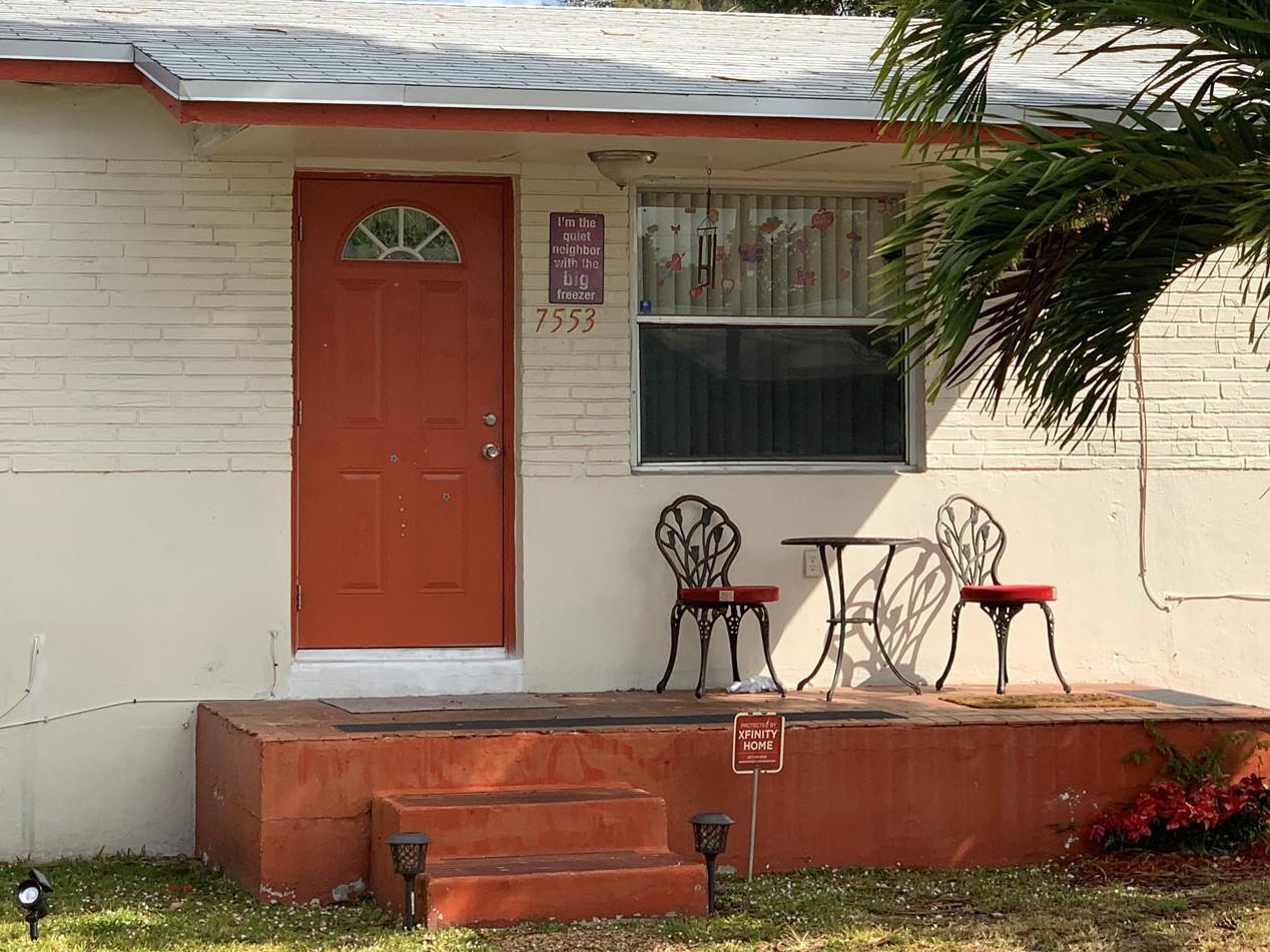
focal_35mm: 84
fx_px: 3082
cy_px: 349
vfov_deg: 17.5
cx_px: 490
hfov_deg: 23.2
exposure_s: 1/978
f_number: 2.4
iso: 16
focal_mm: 6
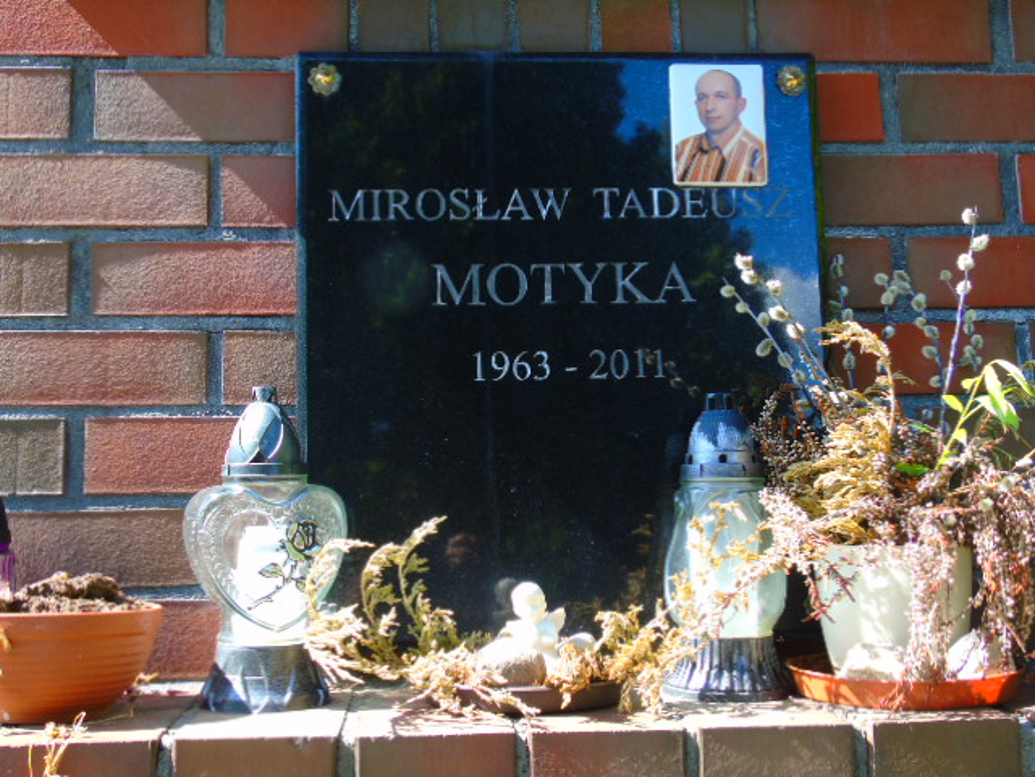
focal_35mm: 40
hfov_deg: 46.8
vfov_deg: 36.0
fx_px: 1196
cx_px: 518
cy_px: 388
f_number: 3.9
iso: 80
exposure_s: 1/100
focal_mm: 7.1
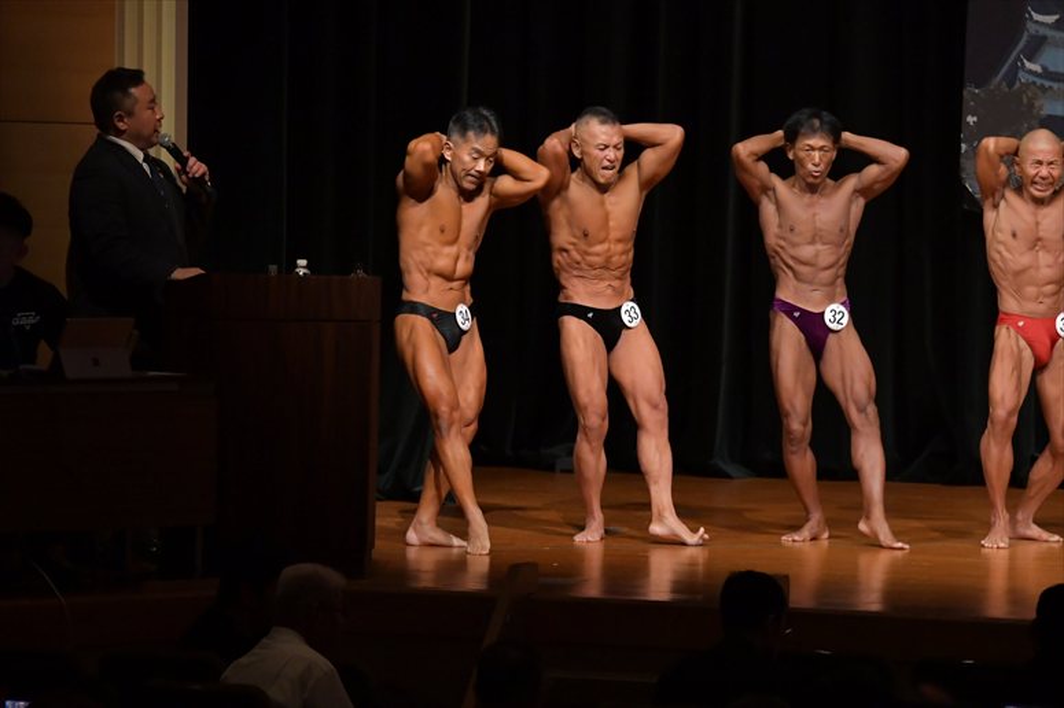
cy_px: 354
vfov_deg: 6.3
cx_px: 532
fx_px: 6411
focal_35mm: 217
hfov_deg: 9.5
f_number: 5.6
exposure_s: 1/400
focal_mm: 145
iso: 5000
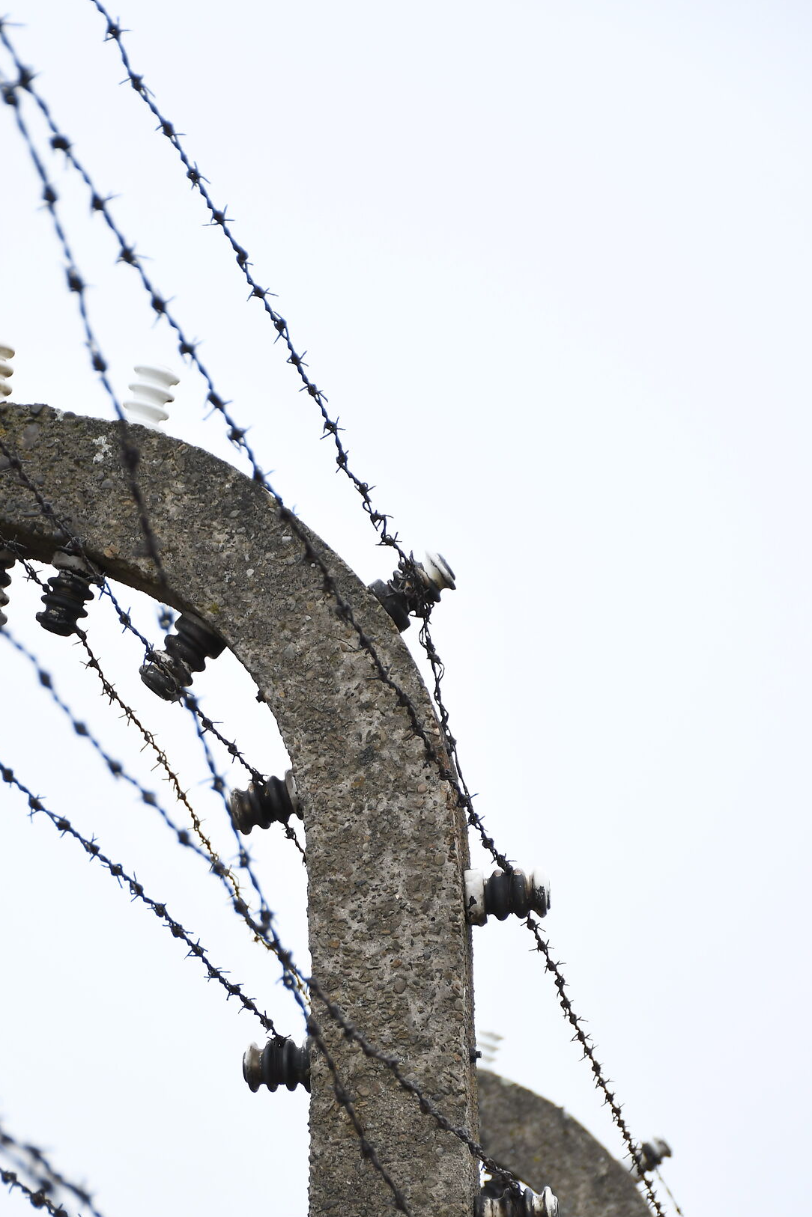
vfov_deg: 13.2
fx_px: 5244
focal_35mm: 155
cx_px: 258
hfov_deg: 8.8
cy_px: 884
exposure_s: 1/250
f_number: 5
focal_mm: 70
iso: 320
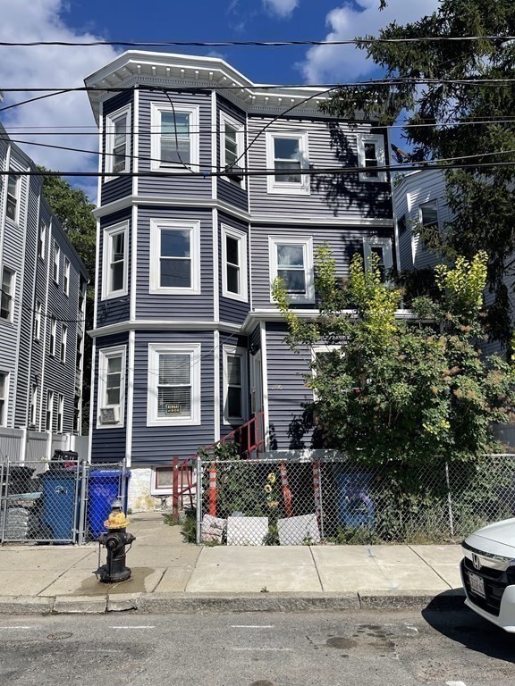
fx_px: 516
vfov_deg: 67.3
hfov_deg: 53.1
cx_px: 258
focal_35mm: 26
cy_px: 343
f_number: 1.6
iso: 32
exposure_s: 1/5376
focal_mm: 5.1
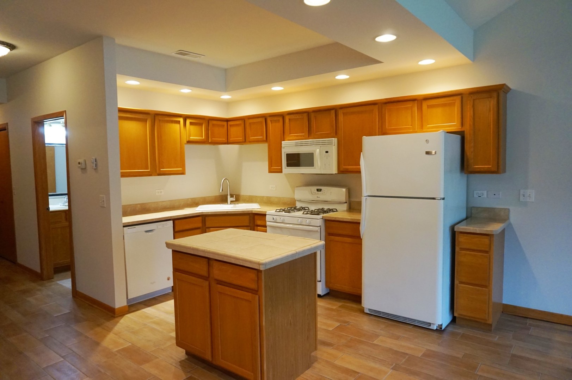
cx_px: 286
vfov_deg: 53.1
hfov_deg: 73.8
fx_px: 381
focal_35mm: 24
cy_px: 190
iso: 1250
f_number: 4
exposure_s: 1/160
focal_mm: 16
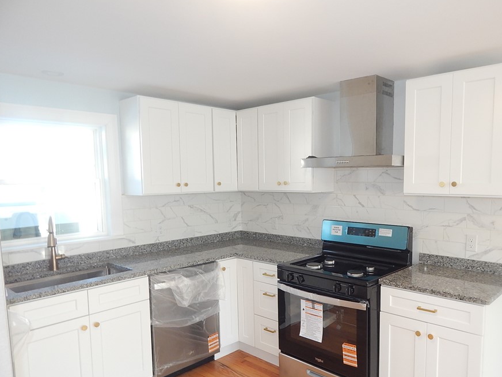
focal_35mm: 27
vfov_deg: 51.2
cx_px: 281
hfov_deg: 65.1
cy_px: 214
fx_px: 392
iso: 200
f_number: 3
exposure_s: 1/30
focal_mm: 4
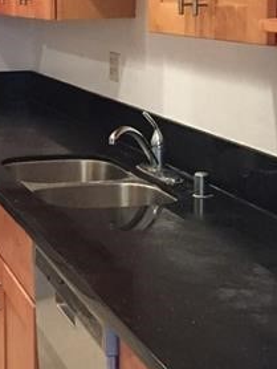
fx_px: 852
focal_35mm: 80
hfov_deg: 17.7
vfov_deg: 24.1
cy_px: 82
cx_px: -38
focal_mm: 4.15
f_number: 2.2
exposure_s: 1/30
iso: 200
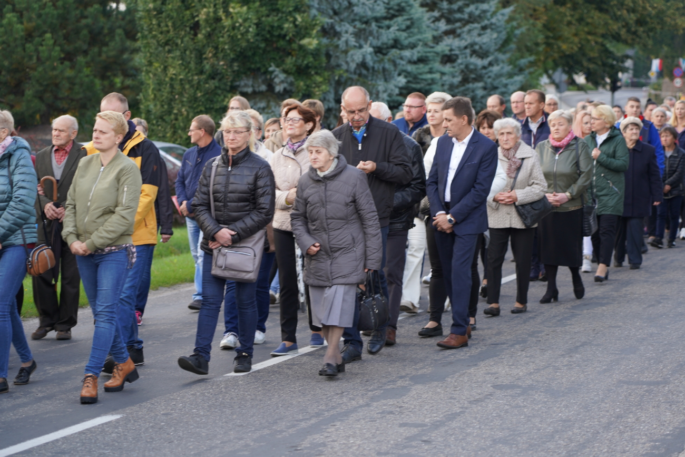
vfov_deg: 13.0
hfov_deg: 19.5
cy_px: 228
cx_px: 342
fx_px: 1998
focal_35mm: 105
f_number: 4
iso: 250
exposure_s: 1/160
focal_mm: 105
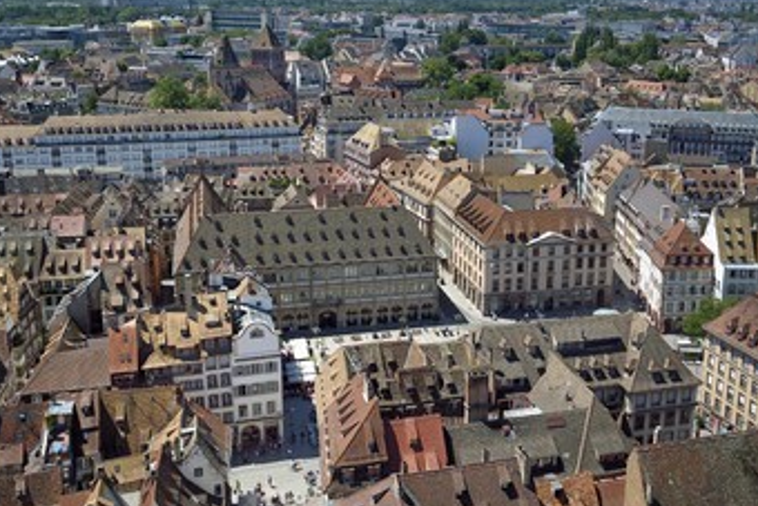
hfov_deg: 46.2
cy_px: 212
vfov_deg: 31.9
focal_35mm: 42
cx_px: 439
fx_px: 885
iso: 200
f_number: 10
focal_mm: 34
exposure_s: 1/250
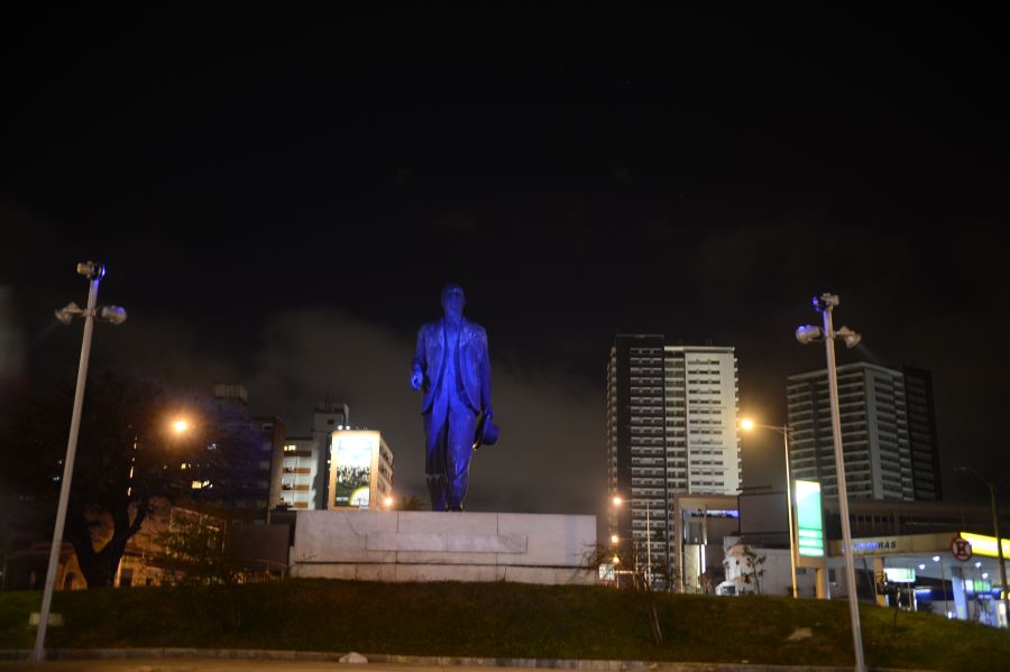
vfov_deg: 30.5
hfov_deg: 44.5
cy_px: 336
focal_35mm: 44
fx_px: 1234
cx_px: 505
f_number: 2.8
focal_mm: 44
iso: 1000
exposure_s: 1/6
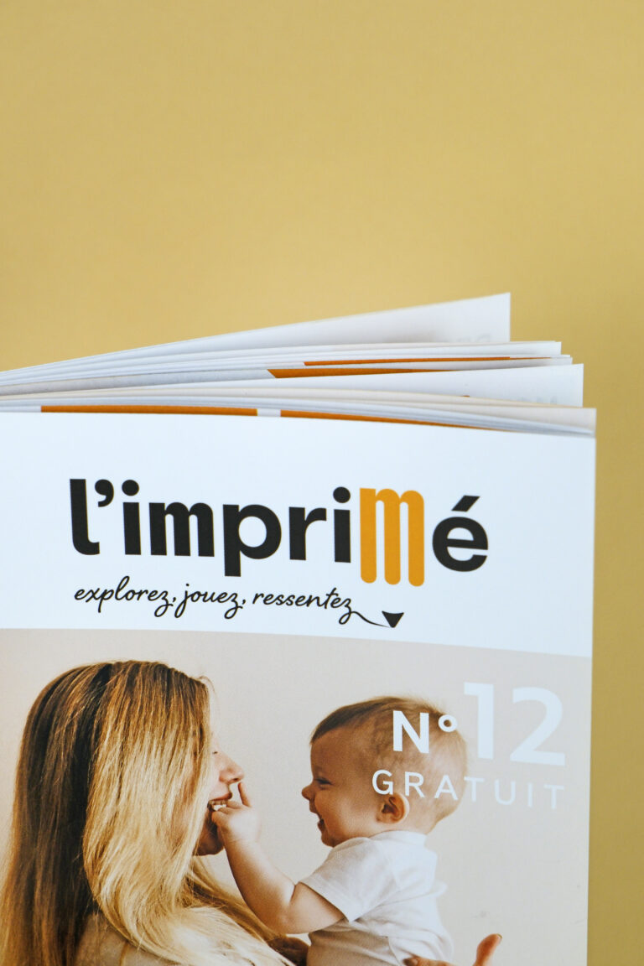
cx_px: 322
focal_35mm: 120
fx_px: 3220
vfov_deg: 17.1
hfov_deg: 11.4
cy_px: 483
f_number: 7.1
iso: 800
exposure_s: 1/125
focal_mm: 80
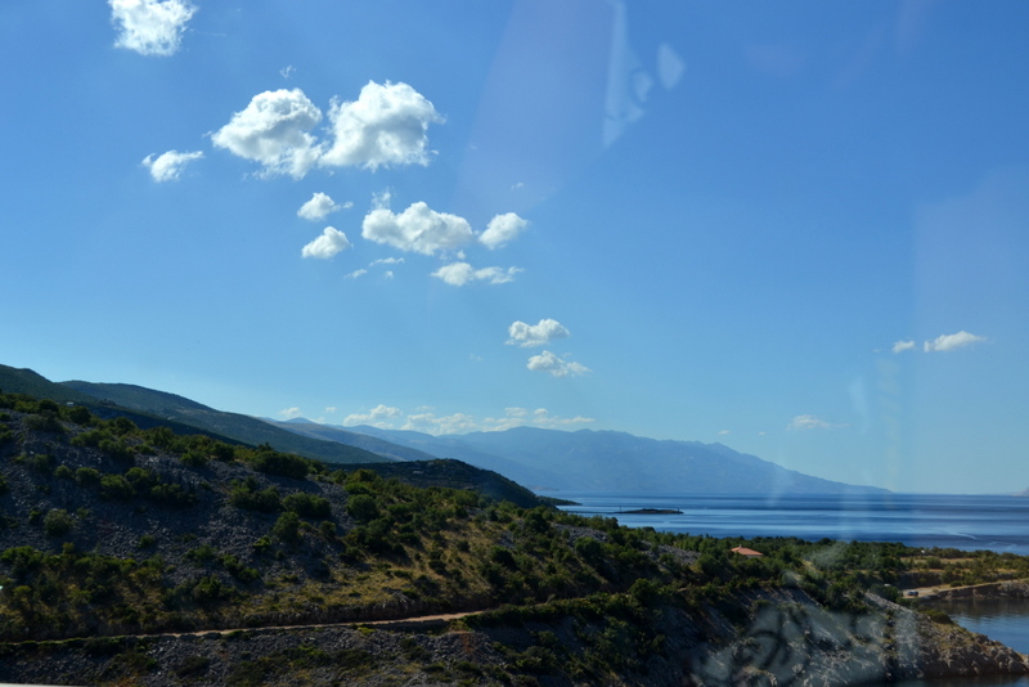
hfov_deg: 43.6
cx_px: 514
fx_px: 1287
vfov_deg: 29.9
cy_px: 344
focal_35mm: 45
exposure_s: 1/400
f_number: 7.1
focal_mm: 30
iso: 100
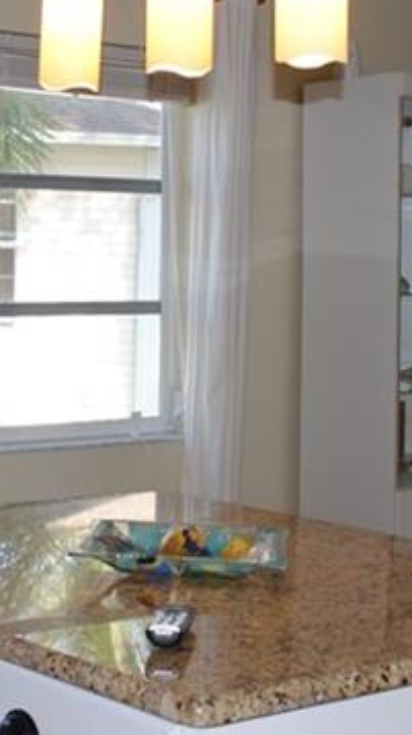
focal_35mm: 81
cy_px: 333
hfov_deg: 14.9
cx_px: 131
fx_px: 1575
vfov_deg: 26.2
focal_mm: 18
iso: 200
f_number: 3.5
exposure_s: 1/60
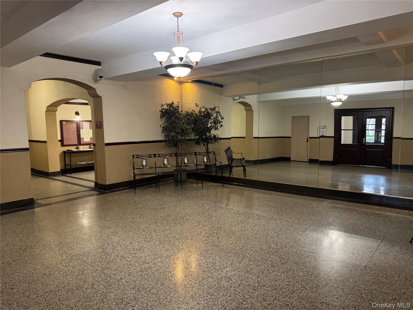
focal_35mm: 24
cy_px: 155
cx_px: 206
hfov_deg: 71.6
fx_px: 286
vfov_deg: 56.8
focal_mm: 6.76
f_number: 1.78
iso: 500
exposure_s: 1/60
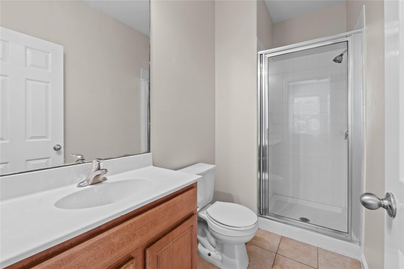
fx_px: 168
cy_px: 134
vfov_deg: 77.3
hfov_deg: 100.4
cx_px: 202
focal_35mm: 15
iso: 250
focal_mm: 10
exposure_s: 2
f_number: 11
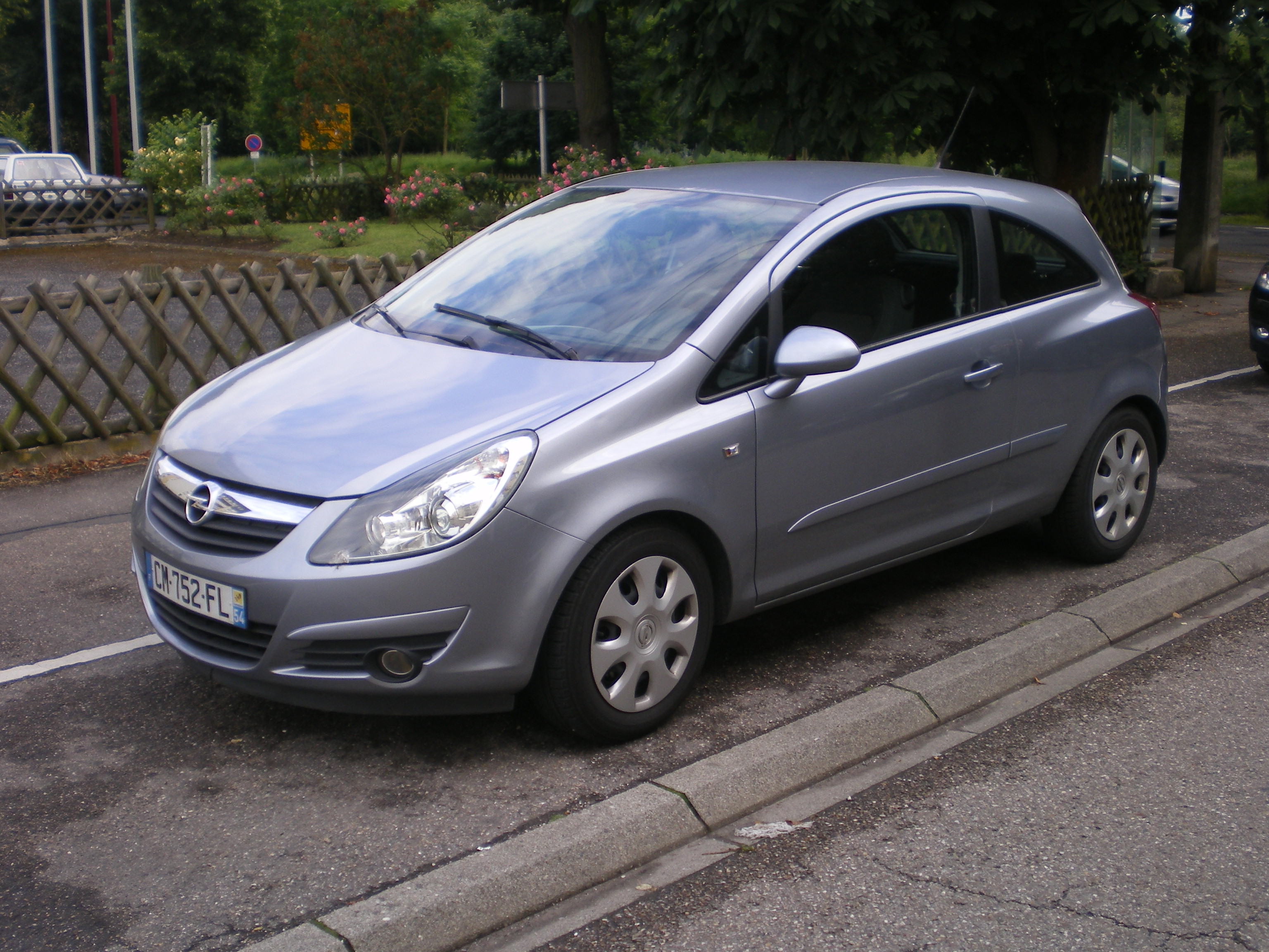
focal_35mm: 44
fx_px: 1613
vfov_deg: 32.9
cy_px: 476
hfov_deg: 42.9
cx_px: 634
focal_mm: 7.4
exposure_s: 1/125
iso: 64
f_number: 3.5
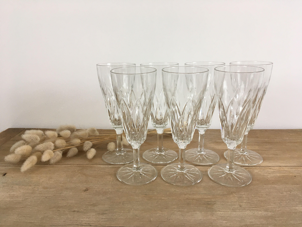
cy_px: 114
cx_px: 151
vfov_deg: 48.2
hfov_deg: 61.7
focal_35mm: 29
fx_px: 253
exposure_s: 1/33
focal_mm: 4.15
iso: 50
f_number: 2.2
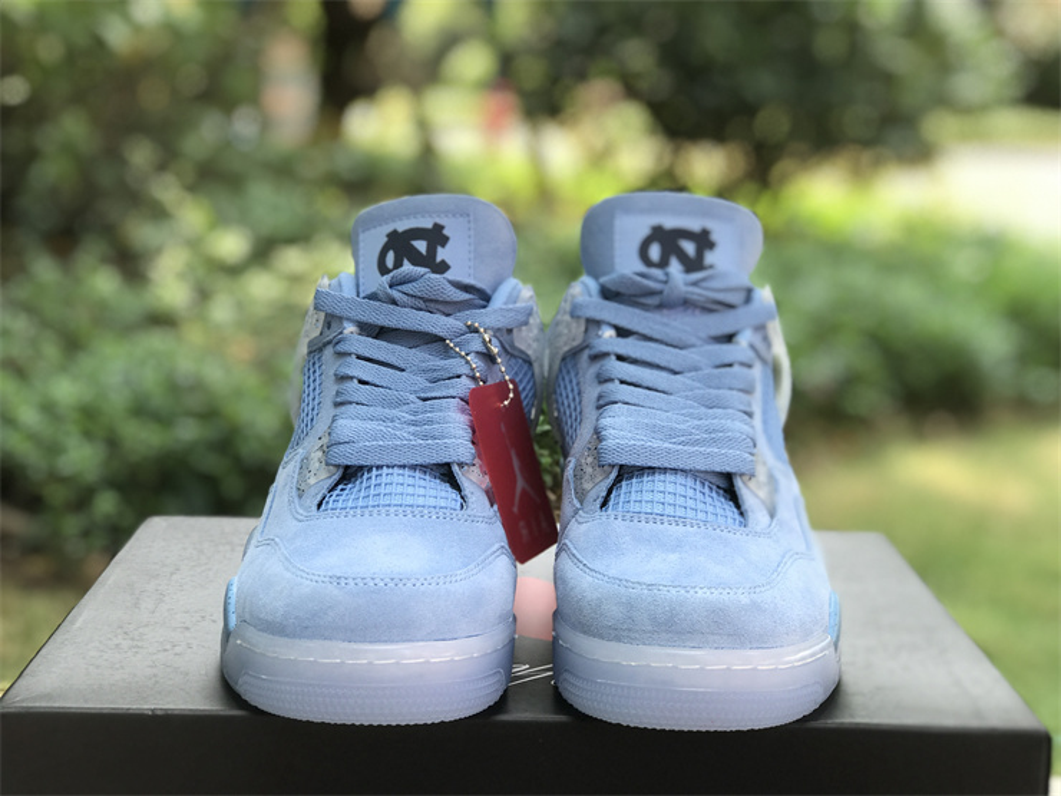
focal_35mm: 57
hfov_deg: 33.8
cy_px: 398
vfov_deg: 25.7
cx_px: 530
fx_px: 1747
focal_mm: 6.6
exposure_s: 1/100
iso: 20
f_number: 2.8
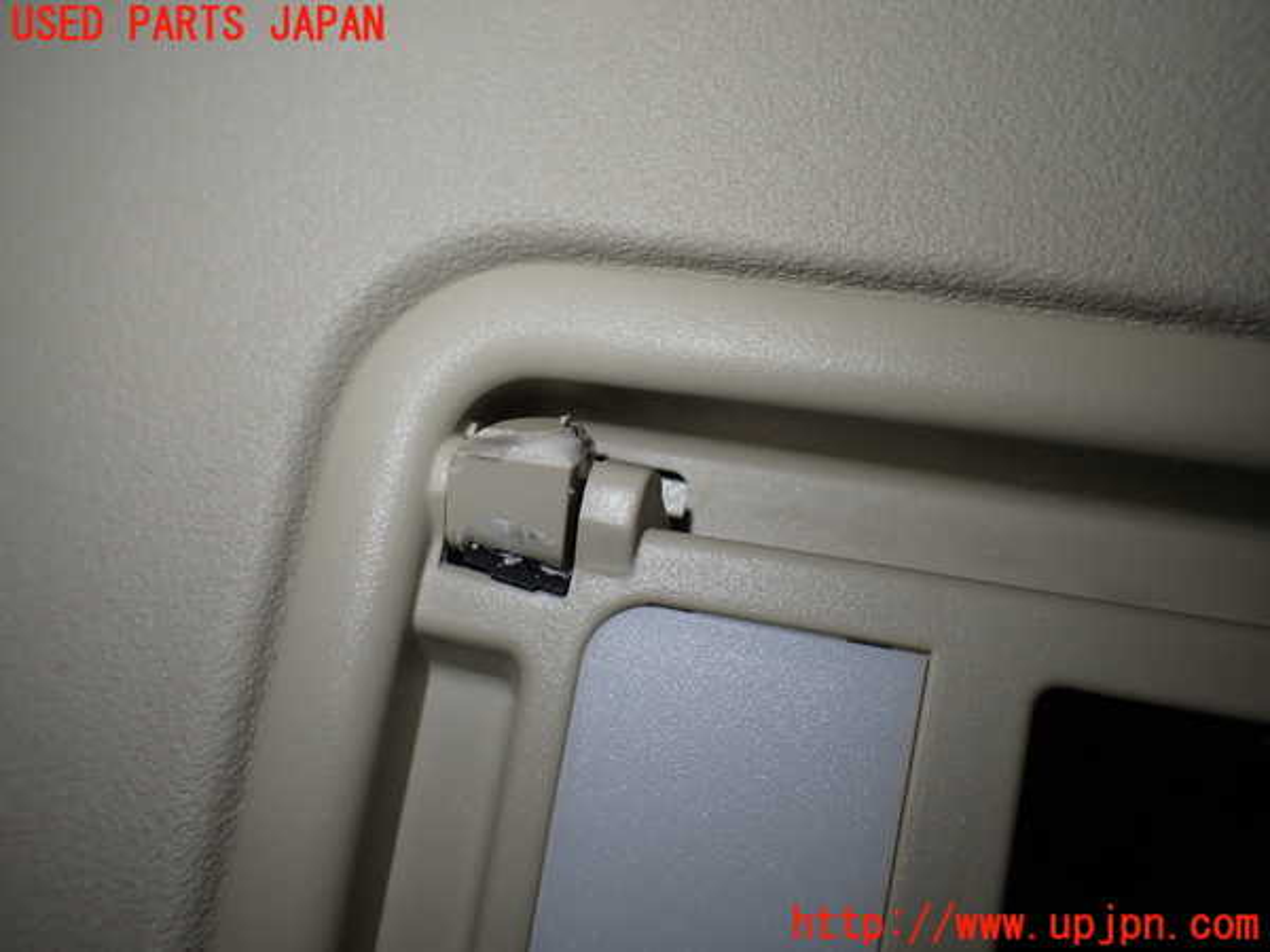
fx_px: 1101
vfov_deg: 46.8
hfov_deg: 60.0
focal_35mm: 30
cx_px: 635
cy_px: 476
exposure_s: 1/125
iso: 100
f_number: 2.3
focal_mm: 5.4
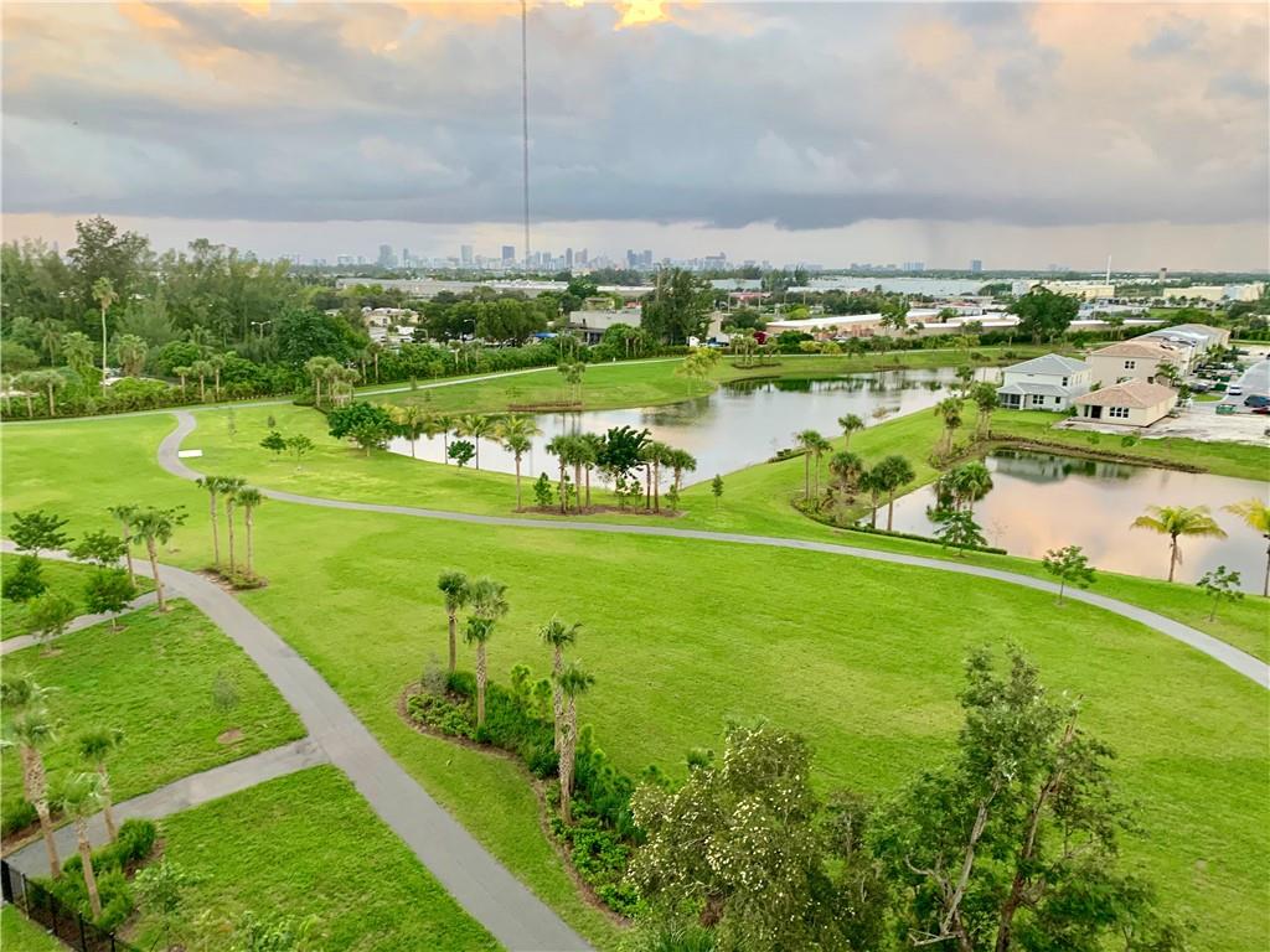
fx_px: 954
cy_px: 476
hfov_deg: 67.3
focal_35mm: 26
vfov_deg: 53.1
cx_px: 635
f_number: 1.8
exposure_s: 1/121
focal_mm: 4.25
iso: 64
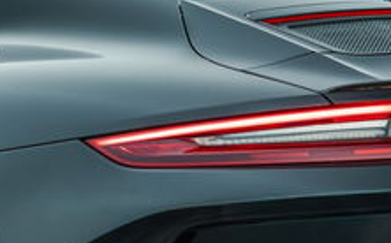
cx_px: 7
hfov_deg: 8.1
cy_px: 208
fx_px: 2761
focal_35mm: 259
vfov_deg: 5.0
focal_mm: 55.1
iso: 160
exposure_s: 1/160
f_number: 2.8
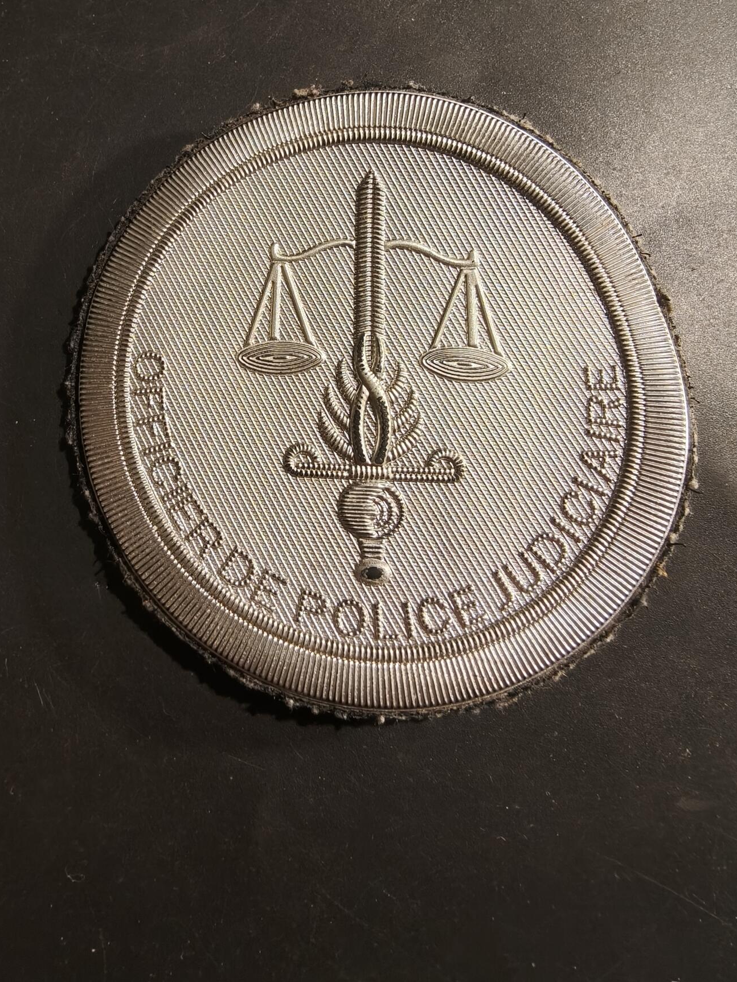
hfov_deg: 56.8
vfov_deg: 71.6
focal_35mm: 24
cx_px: 373
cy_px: 493
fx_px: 681
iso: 160
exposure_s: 1/100
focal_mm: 2.32
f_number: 2
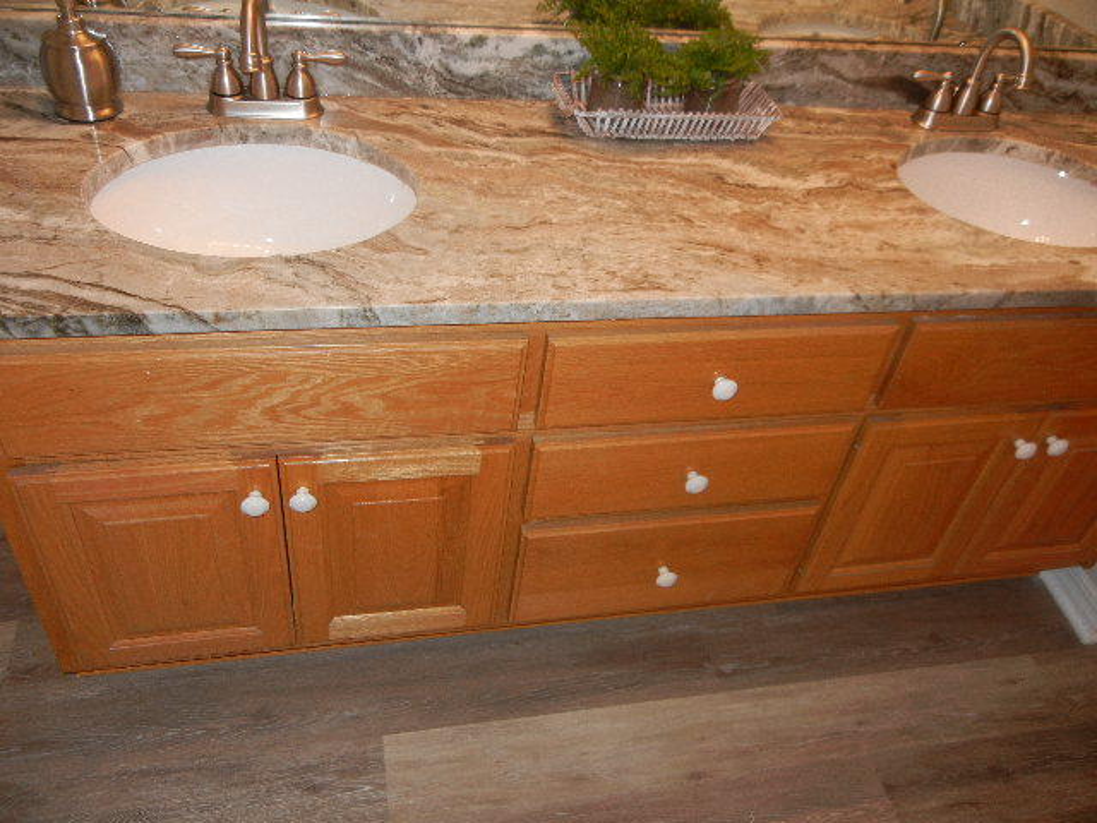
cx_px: 548
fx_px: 951
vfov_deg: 46.8
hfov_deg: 60.0
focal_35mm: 30
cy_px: 412
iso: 200
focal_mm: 5.4
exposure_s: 1/30
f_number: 3.5
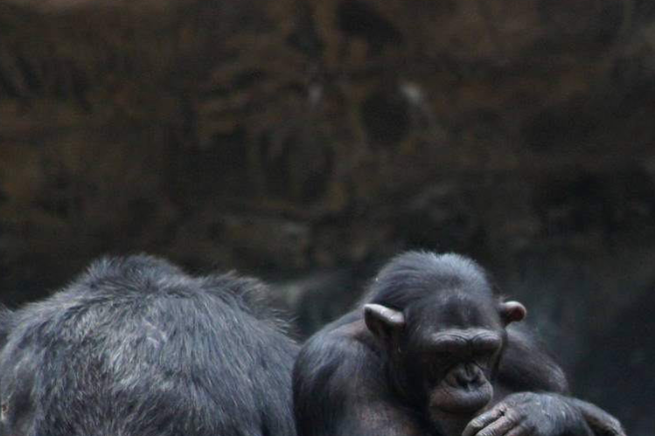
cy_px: 397
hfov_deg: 3.2
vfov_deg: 2.1
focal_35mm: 641
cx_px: 603
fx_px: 11659
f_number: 5.6
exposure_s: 1/500
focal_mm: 200
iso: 1250
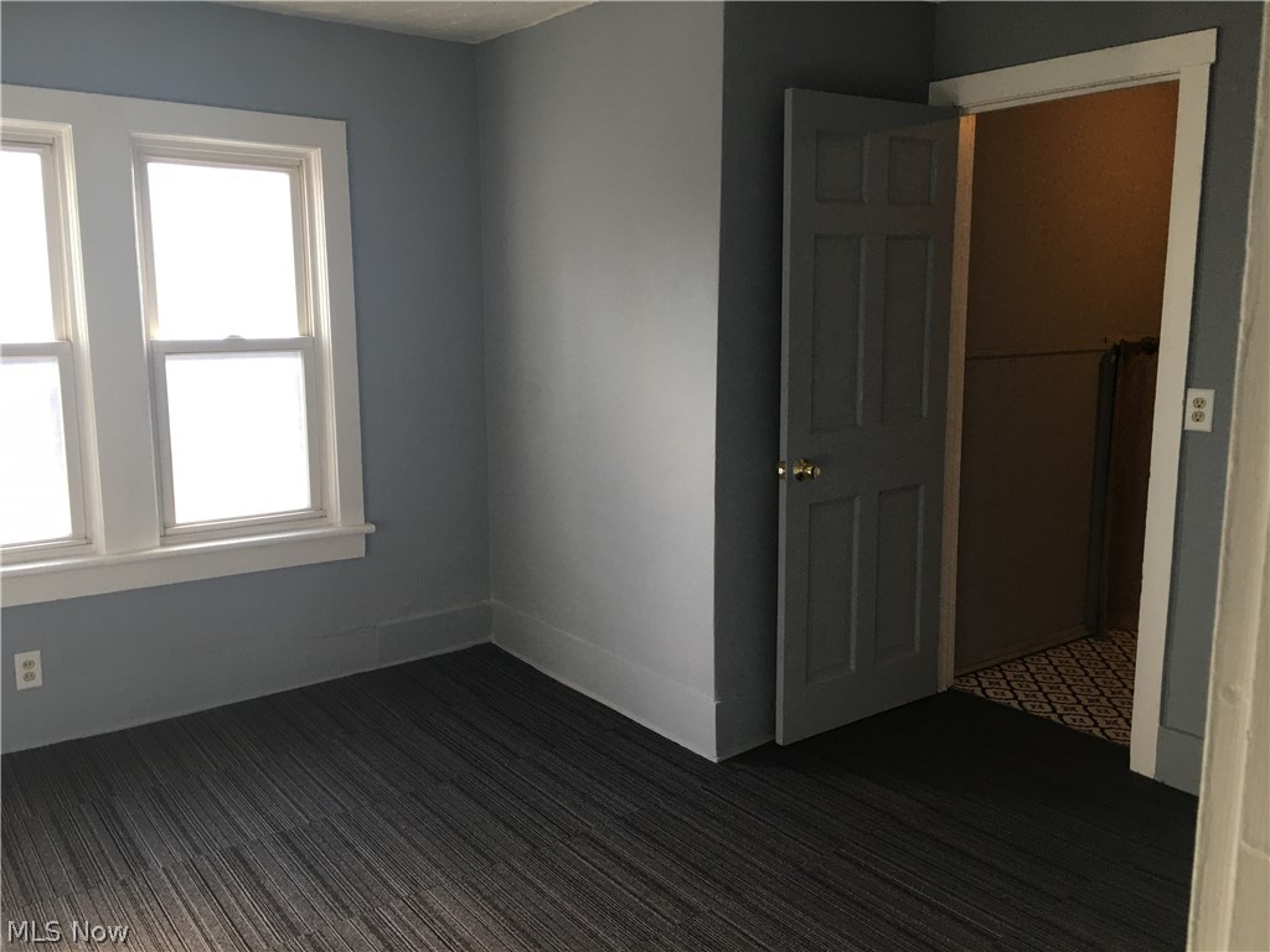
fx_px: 1064
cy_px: 476
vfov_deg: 48.2
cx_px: 635
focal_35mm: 29
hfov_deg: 61.7
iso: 32
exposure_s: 1/17
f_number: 2.2
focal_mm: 4.15
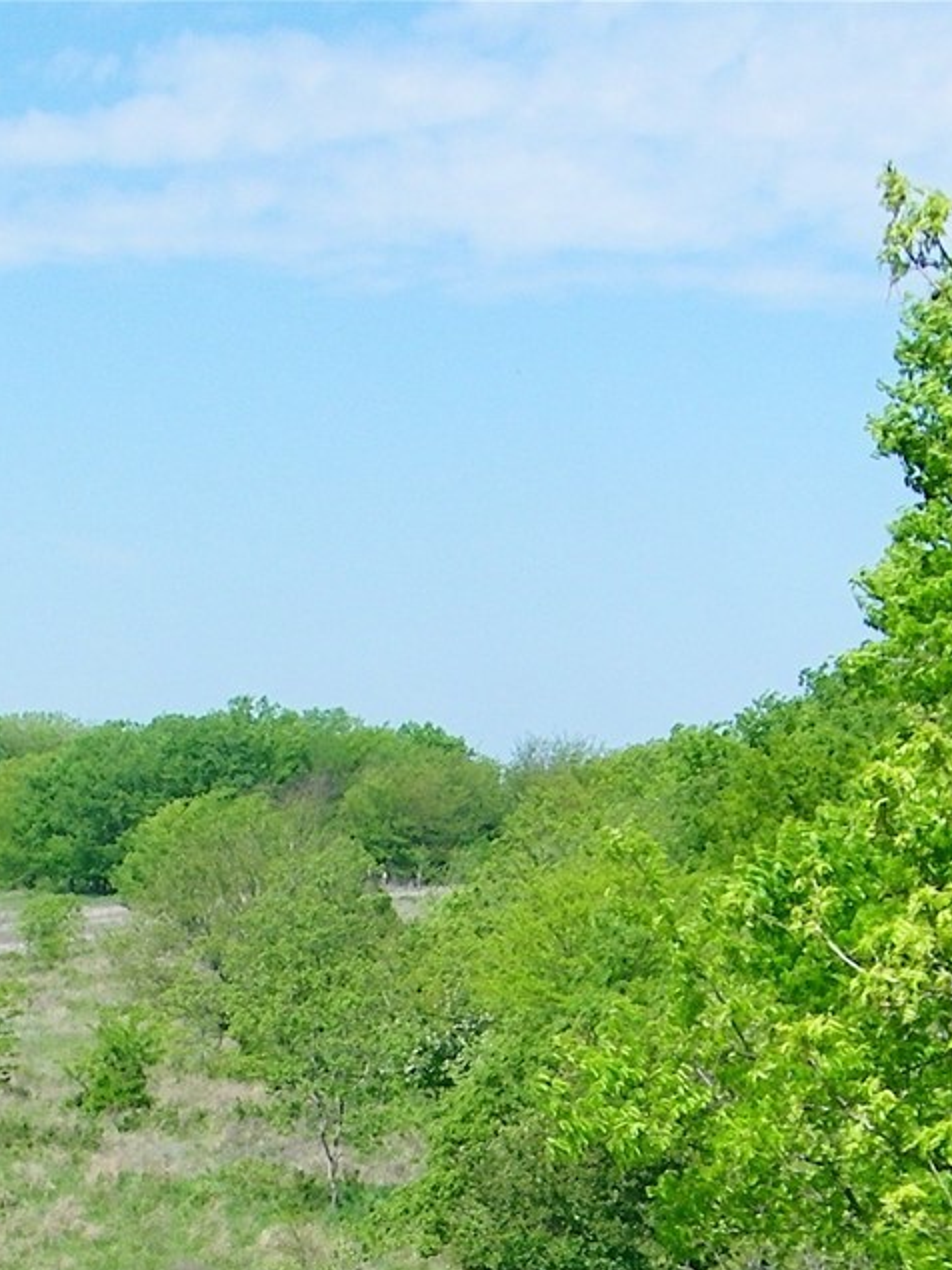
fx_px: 4989
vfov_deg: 14.2
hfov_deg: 10.9
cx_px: 250
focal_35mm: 136
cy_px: 1438
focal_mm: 8.1
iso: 80
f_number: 7.8
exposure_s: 1/200
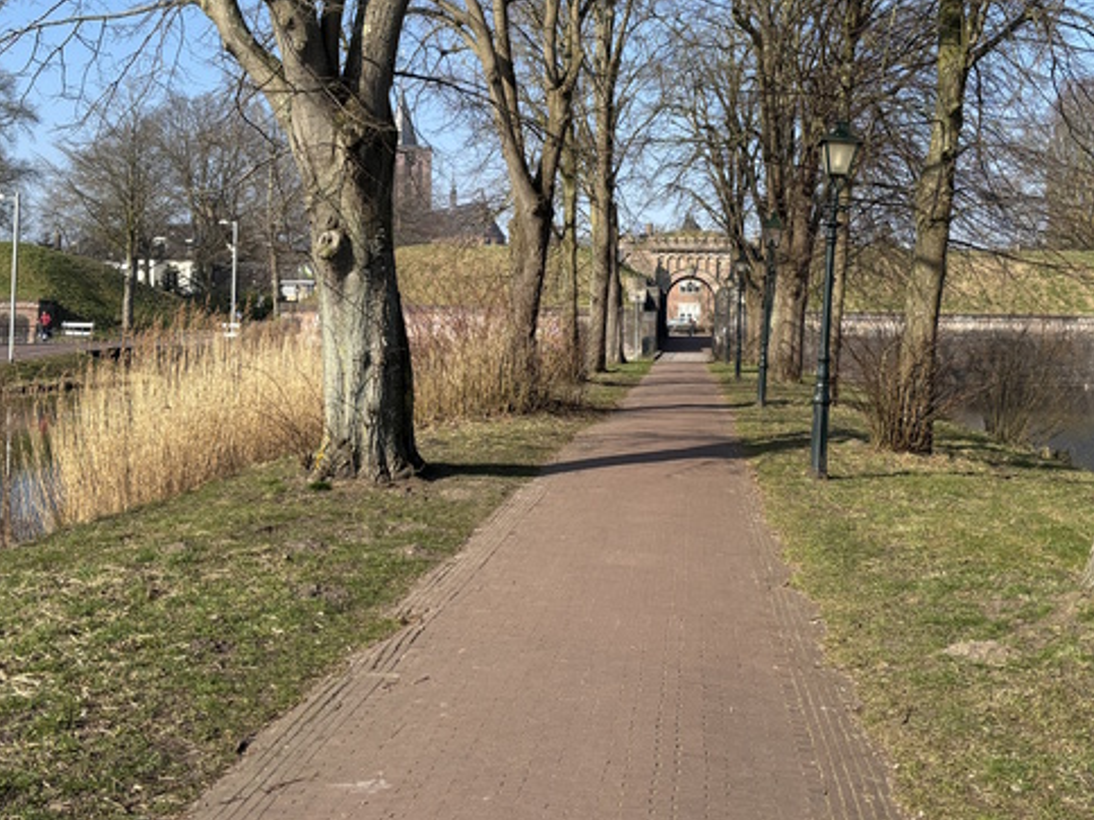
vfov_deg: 33.3
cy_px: 282
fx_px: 1359
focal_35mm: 43
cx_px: 567
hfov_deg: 43.8
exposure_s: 1/2193
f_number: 1.6
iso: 50
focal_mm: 5.96
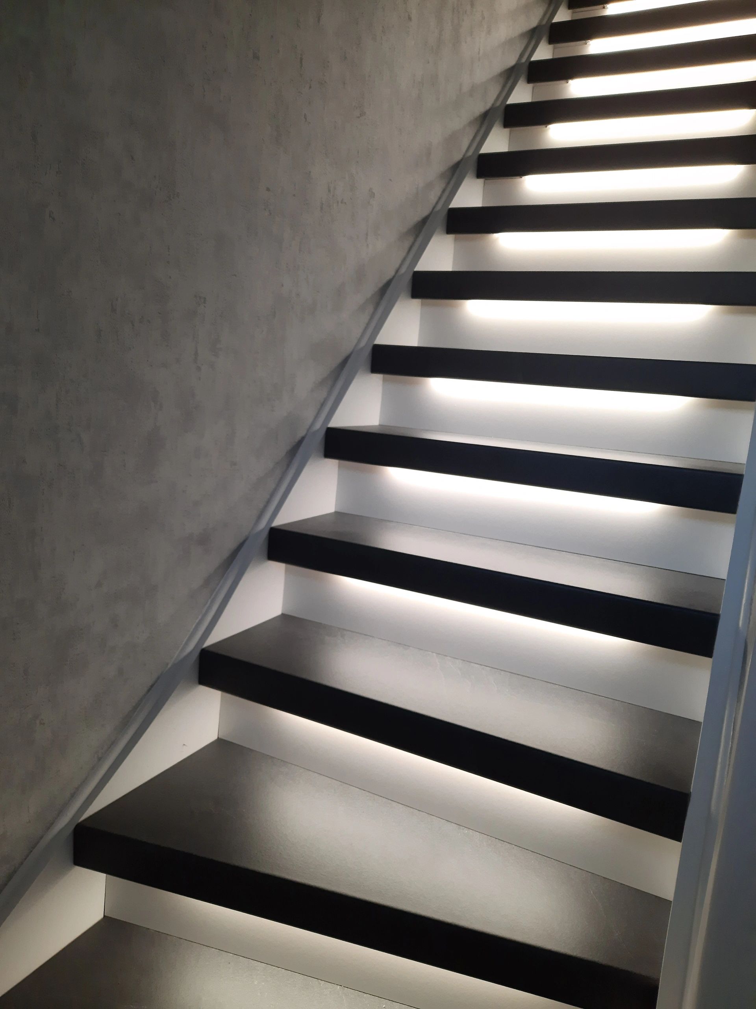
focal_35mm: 25
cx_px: 378
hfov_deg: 54.9
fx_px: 728
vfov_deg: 69.4
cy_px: 504
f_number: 2
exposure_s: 1/50
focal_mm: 4.6
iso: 125
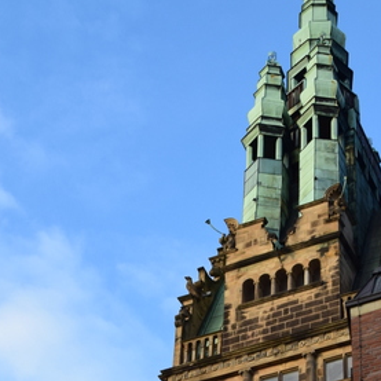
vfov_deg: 17.9
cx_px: 253
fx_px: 1148
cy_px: 459
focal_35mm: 92
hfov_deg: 18.8
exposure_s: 1/200
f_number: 10
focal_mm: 25
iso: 400
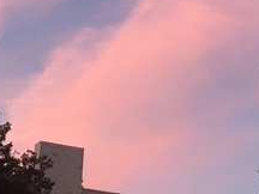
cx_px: 139
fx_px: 995
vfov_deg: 11.0
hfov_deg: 14.8
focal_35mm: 133
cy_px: -17
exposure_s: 1/25
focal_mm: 3.99
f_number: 1.8
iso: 40
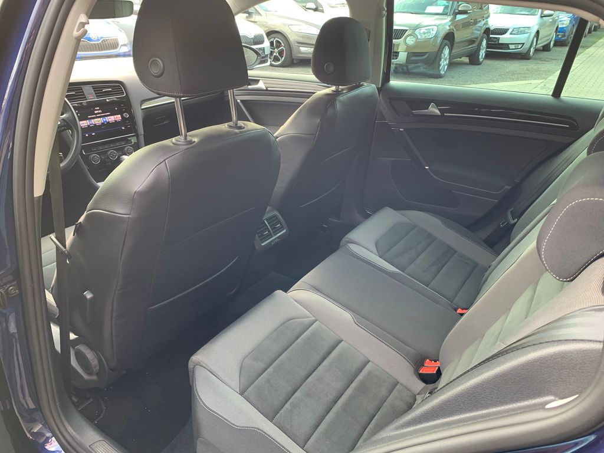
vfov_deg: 53.1
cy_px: 226
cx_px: 302
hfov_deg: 67.3
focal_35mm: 26
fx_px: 454
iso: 100
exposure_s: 1/84
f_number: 1.8
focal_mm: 4.25
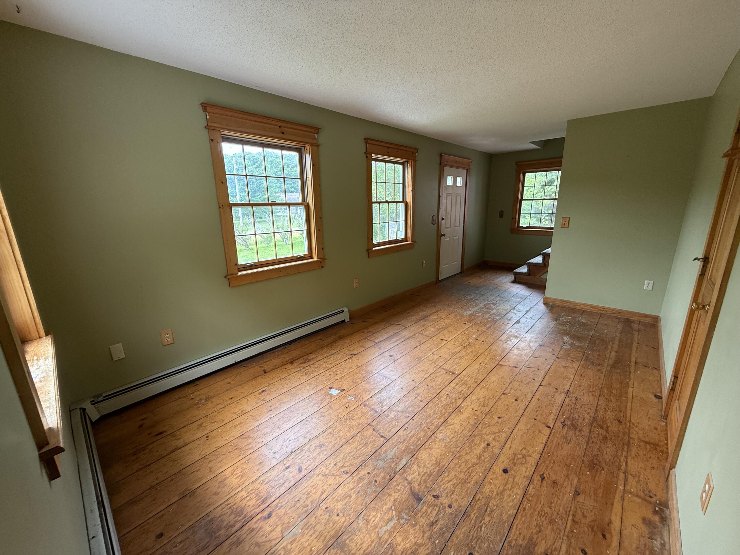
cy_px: 278
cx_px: 370
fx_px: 299
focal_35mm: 14
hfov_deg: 102.1
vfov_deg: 85.7
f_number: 2.2
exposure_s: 1/99
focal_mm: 2.22
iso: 80
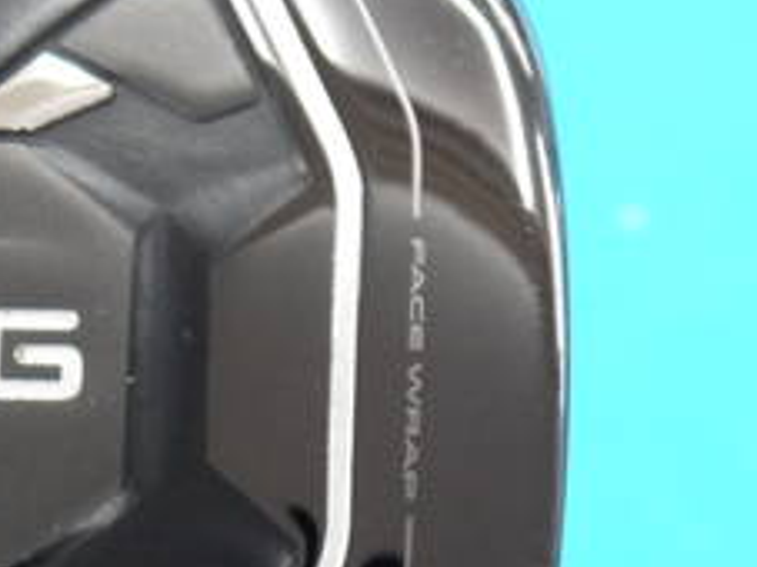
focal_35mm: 186
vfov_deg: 8.0
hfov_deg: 10.6
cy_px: 470
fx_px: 4065
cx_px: 117
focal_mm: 33
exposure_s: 1/50
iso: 800
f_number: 5.2
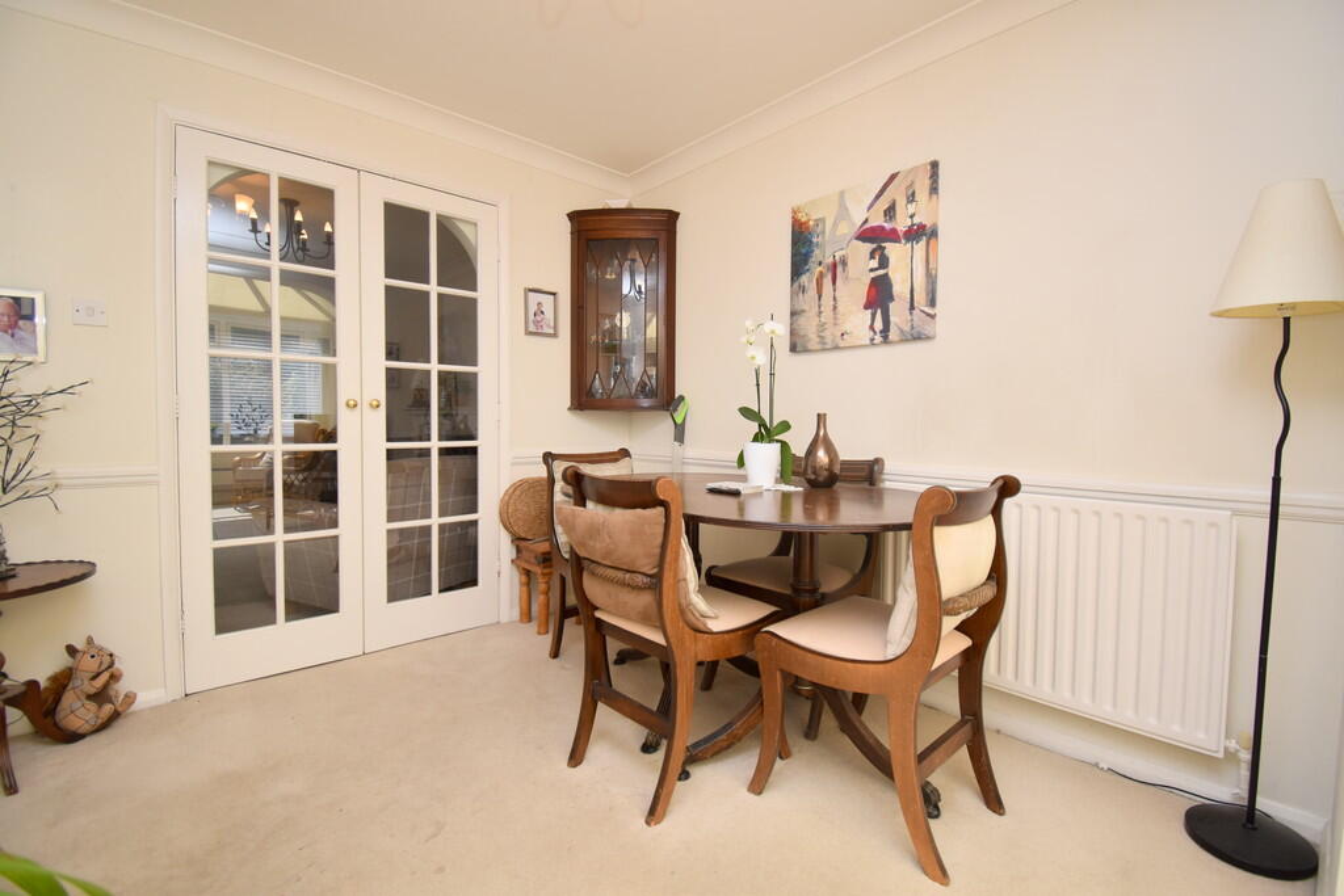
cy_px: 448
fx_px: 560
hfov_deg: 100.4
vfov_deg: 77.3
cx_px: 672
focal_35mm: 15
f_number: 5
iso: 220
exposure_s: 1/200
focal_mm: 10
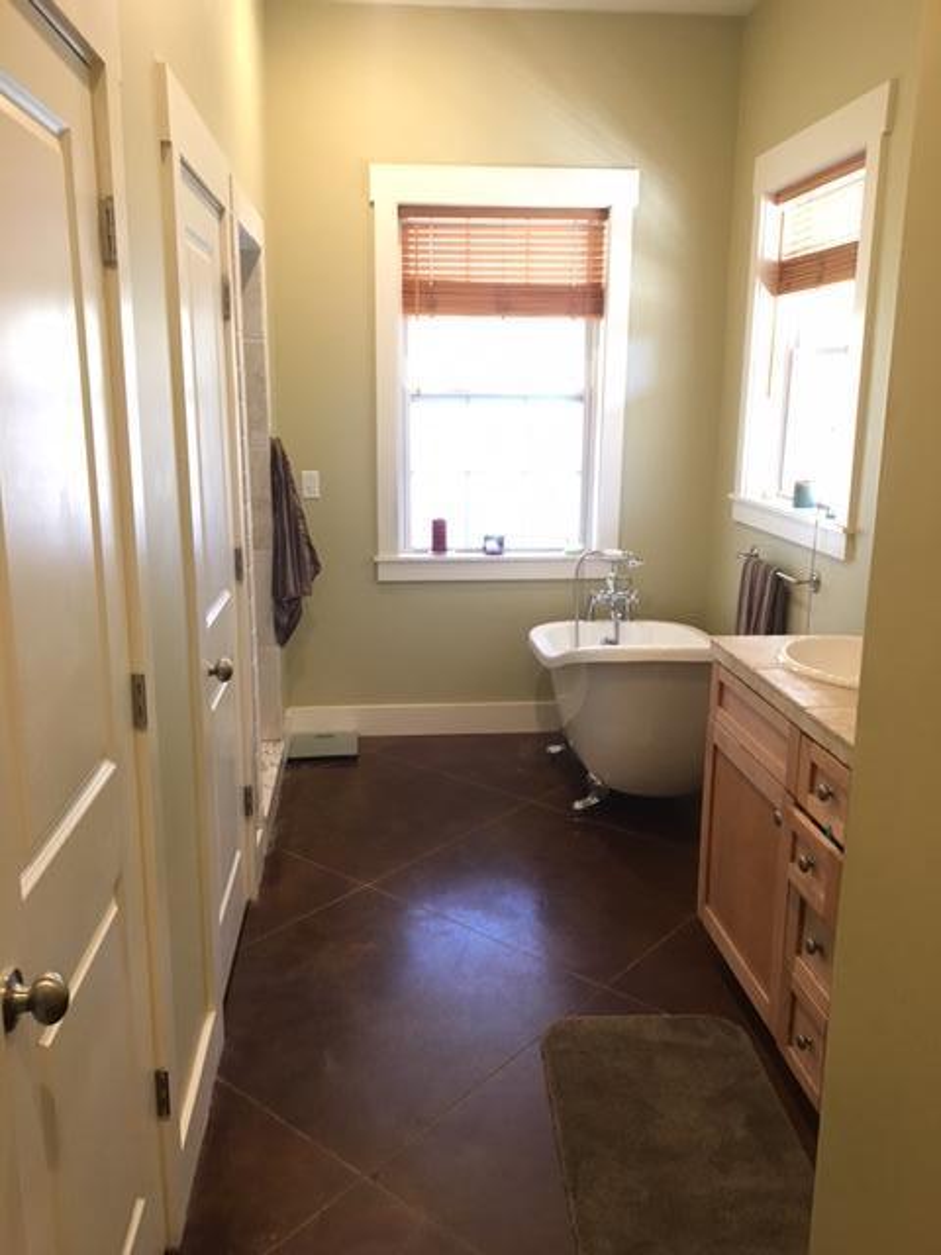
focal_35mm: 29
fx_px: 1051
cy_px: 628
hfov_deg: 48.2
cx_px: 470
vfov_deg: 61.7
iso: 125
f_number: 2.2
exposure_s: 1/30
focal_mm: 4.15
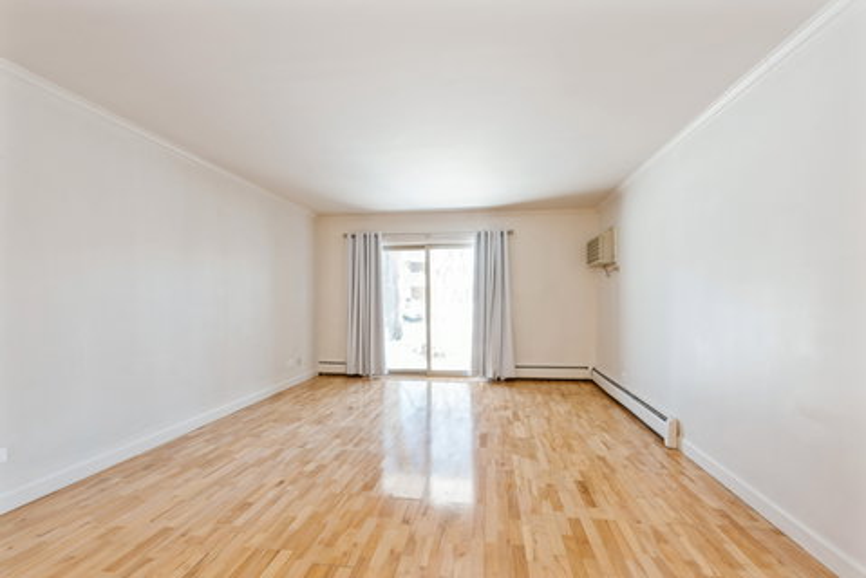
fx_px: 361
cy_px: 289
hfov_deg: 100.4
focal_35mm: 15
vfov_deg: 77.4
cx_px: 433
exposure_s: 1/3
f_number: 11
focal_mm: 15
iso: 200
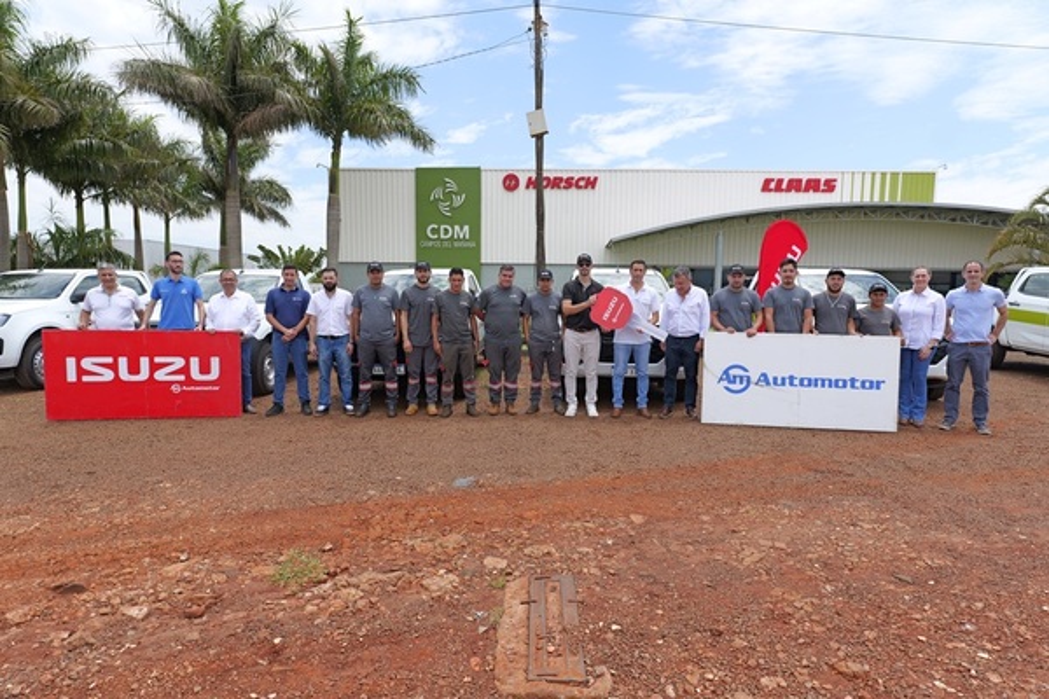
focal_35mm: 21
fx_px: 612
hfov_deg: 81.2
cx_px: 524
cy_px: 350
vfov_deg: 59.5
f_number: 6.3
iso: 100
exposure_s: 1/250
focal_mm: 21
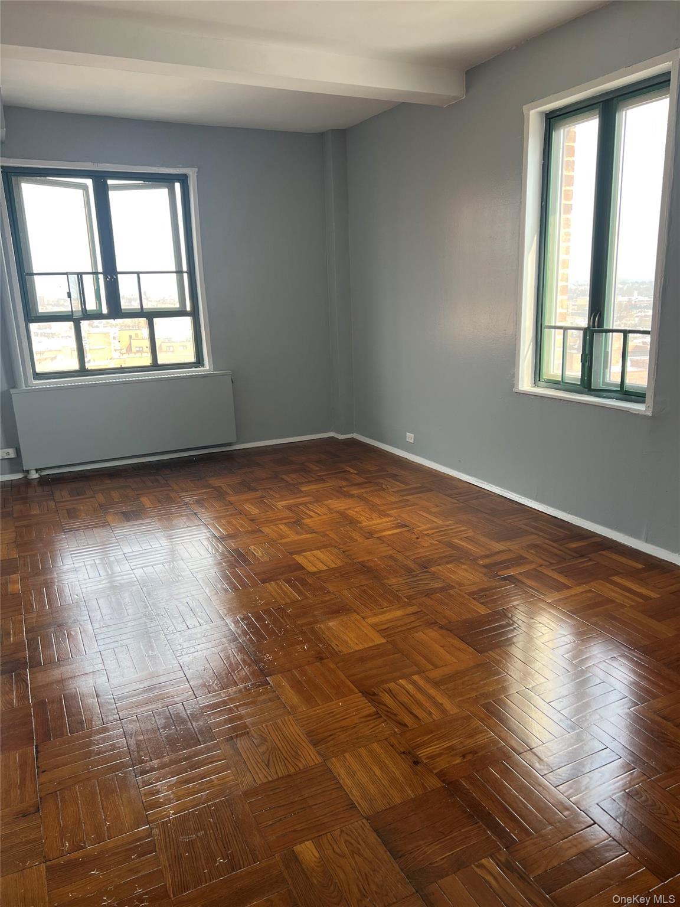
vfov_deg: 67.3
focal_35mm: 26
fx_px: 681
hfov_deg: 53.1
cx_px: 340
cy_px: 454
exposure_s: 1/162
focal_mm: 5.7
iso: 64
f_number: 1.5
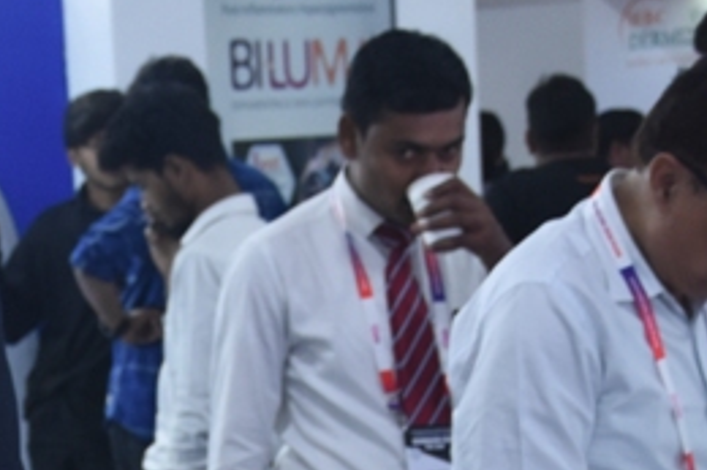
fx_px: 3709
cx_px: 193
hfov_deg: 10.9
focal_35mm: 189
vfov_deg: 7.0
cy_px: 901
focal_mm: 32
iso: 800
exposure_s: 1/100
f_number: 4.5
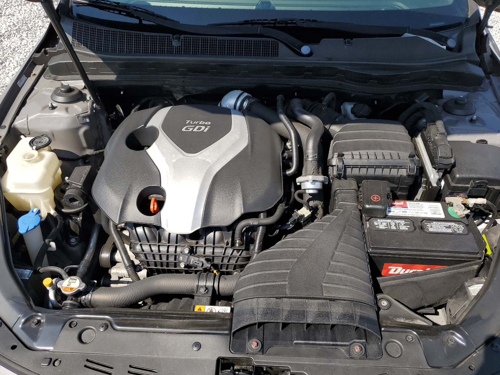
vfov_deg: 49.7
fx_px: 404
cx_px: 258
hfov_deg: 63.4
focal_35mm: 28
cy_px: 195
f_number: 1.5
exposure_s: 1/2500
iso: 50
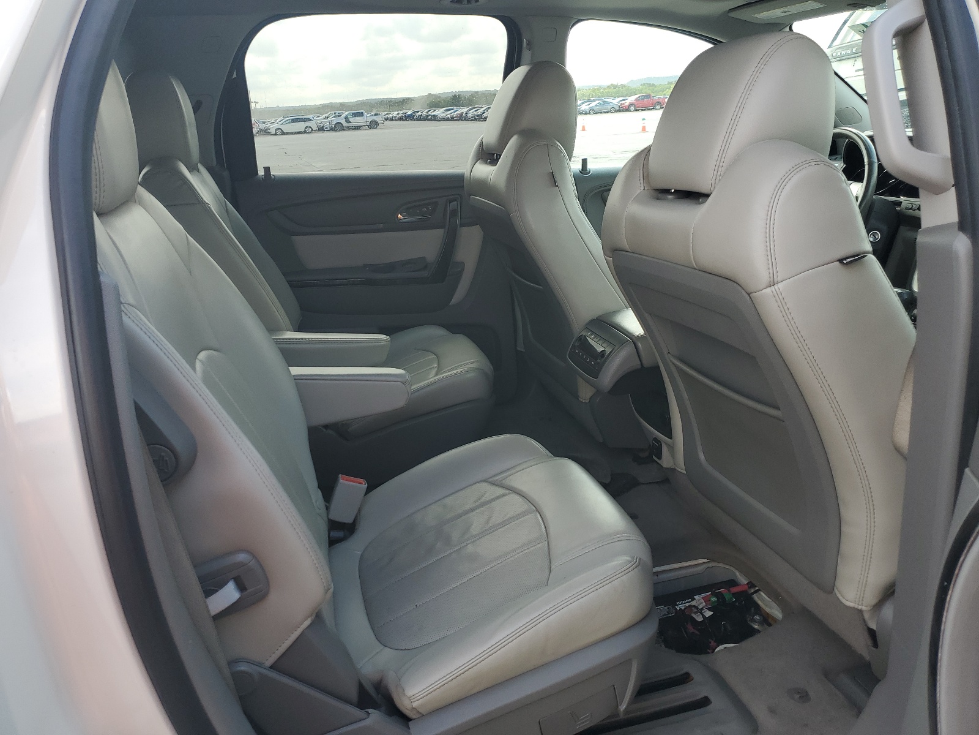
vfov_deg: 53.1
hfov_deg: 67.3
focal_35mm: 26
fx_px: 735
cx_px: 490
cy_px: 368
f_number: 1.5
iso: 50
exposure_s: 1/400
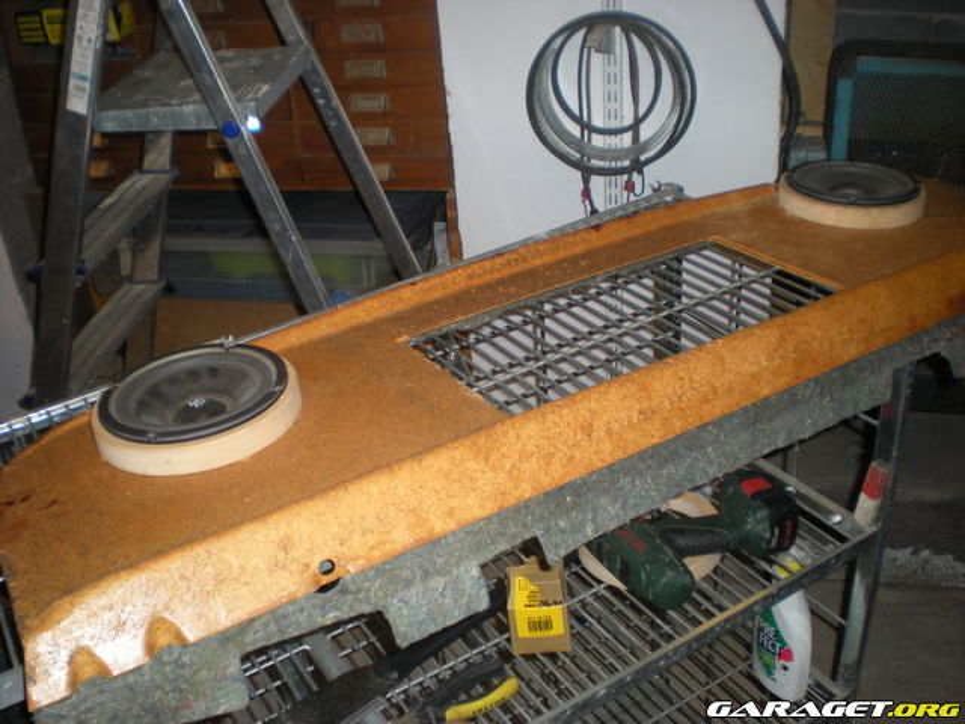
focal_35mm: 38
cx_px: 482
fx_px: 1059
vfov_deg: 37.7
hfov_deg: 49.0
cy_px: 362
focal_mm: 6.3
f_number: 3.1
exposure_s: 1/60
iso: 84
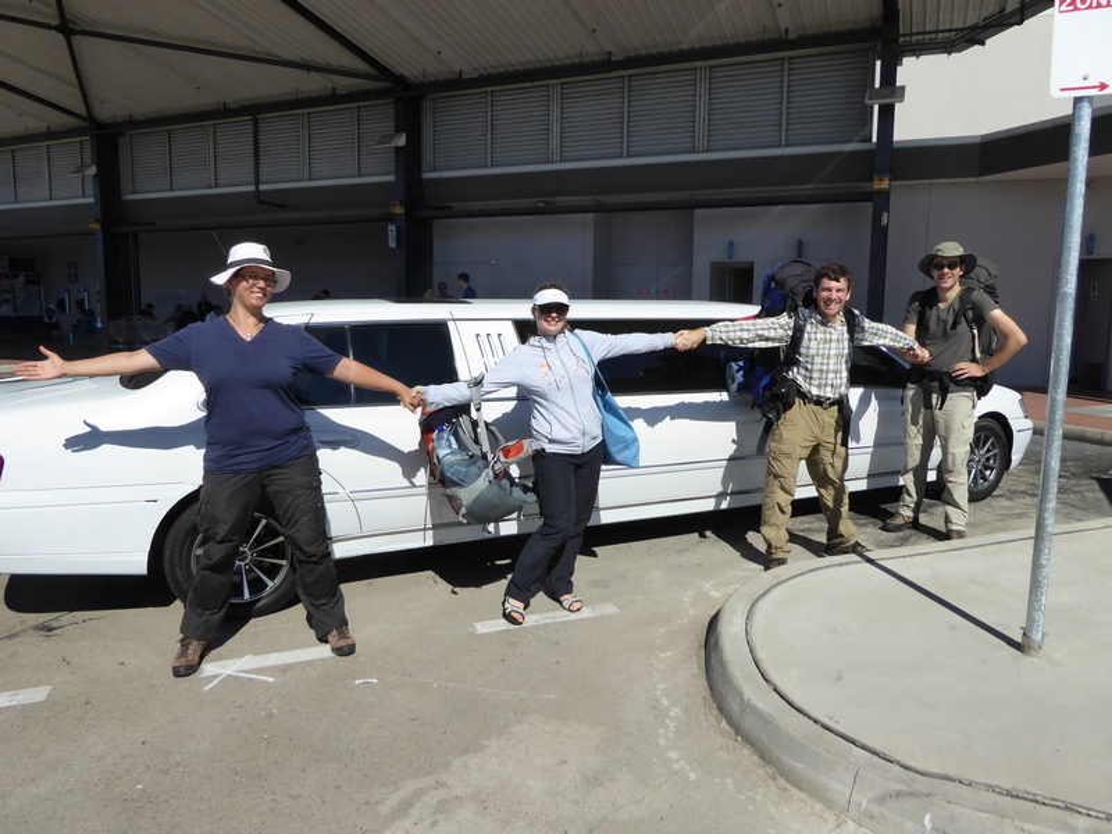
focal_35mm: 25
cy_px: 417
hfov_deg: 69.4
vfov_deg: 54.9
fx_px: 803
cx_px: 556
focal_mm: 4.3
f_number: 3.3
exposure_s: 1/2000
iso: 160
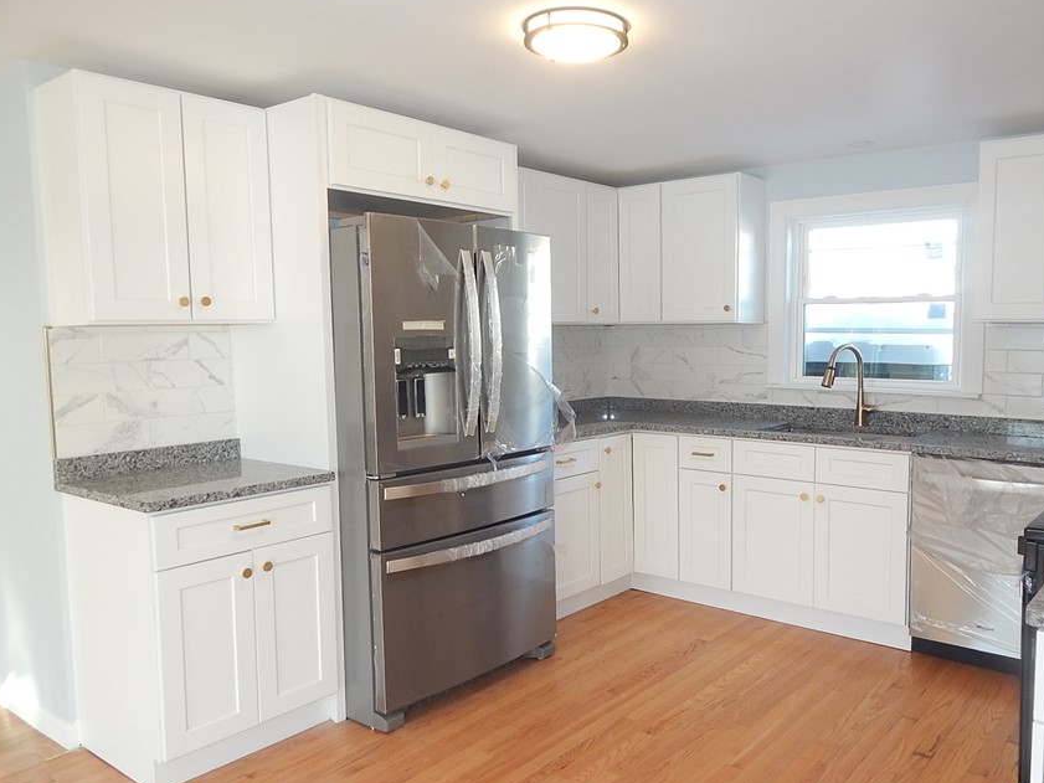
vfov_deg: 49.8
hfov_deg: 63.1
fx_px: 845
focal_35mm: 28
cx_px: 605
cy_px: 402
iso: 140
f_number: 3
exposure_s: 1/30
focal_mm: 4
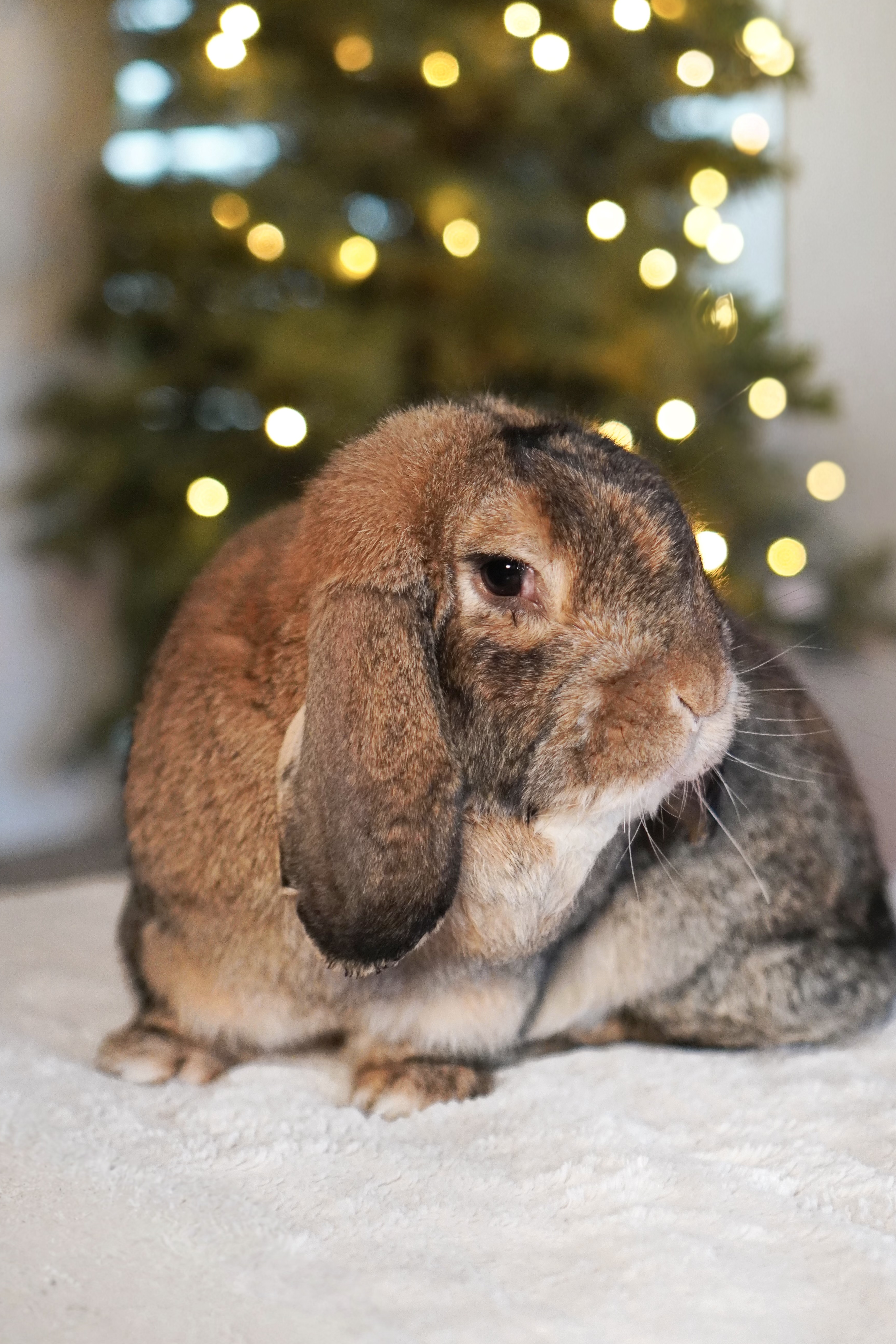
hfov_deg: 22.4
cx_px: 493
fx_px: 2261
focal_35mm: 61
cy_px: 609
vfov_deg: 33.1
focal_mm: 35
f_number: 2
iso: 2500
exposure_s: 1/160
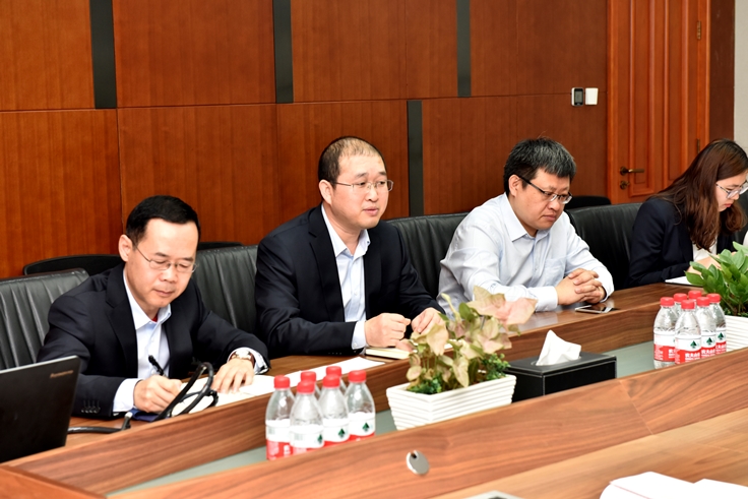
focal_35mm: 70
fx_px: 1455
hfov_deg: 28.8
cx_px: 374
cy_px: 250
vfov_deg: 19.5
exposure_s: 1/100
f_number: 6.3
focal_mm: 70
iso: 1000
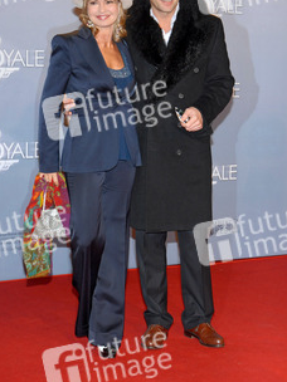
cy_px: 173
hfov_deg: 15.6
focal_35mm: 95
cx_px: 145
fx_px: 1050
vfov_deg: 20.6
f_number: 6.3
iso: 400
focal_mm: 50
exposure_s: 1/60
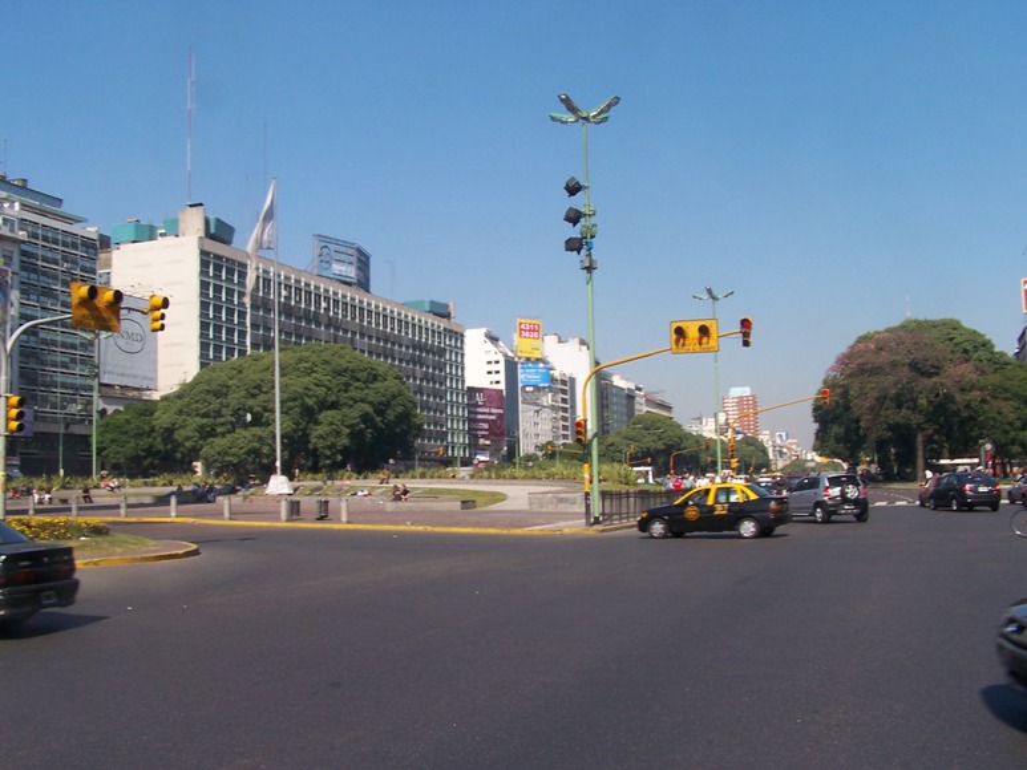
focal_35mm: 38
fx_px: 1128
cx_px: 514
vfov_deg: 37.7
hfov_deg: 49.0
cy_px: 385
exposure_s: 1/250
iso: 80
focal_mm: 6.3
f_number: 8
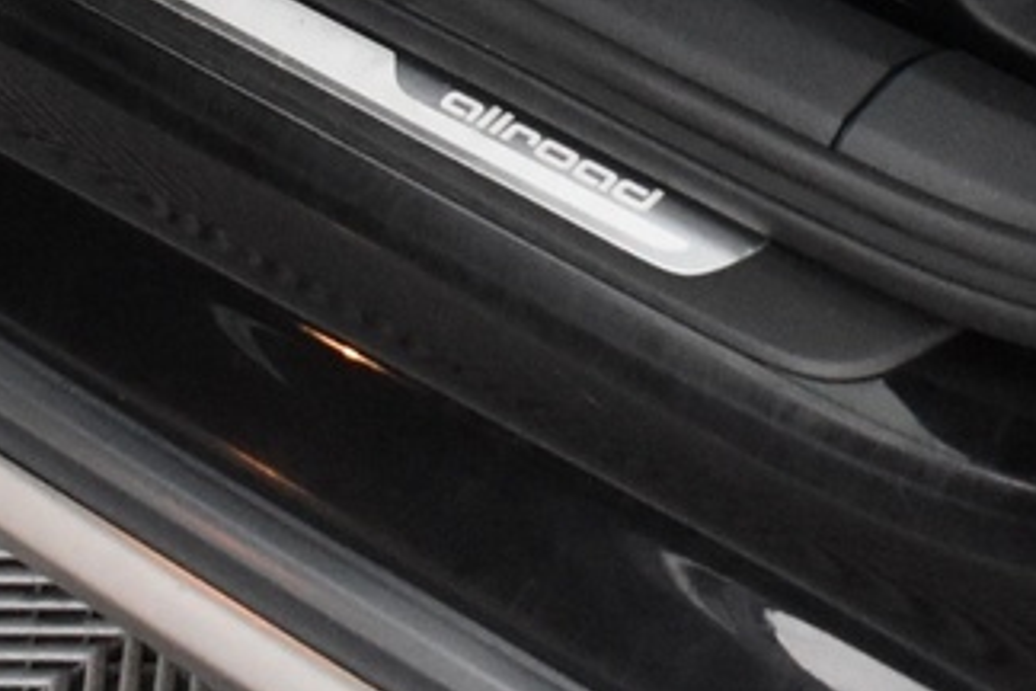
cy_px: -1021
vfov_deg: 9.1
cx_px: 564
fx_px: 3885
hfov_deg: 15.2
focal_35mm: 135
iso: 3200
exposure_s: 1/60
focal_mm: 18
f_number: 4
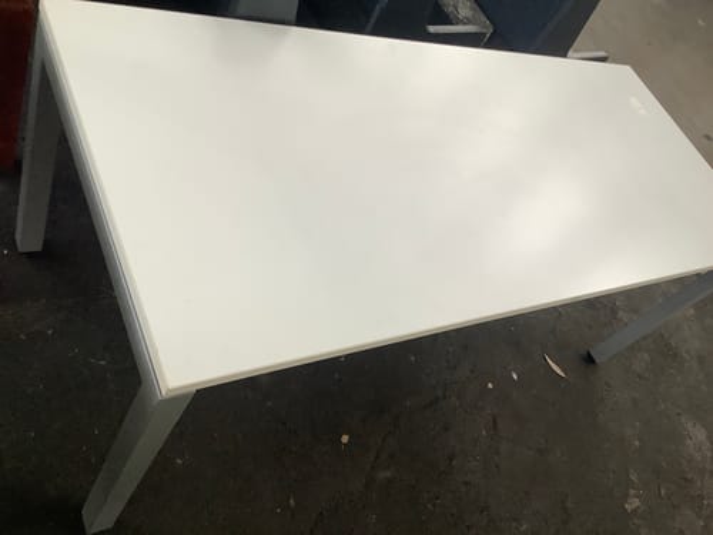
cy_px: 268
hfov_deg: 58.4
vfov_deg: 45.4
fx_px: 639
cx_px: 356
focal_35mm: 31
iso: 100
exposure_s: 1/60
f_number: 2.4
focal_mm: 3.3
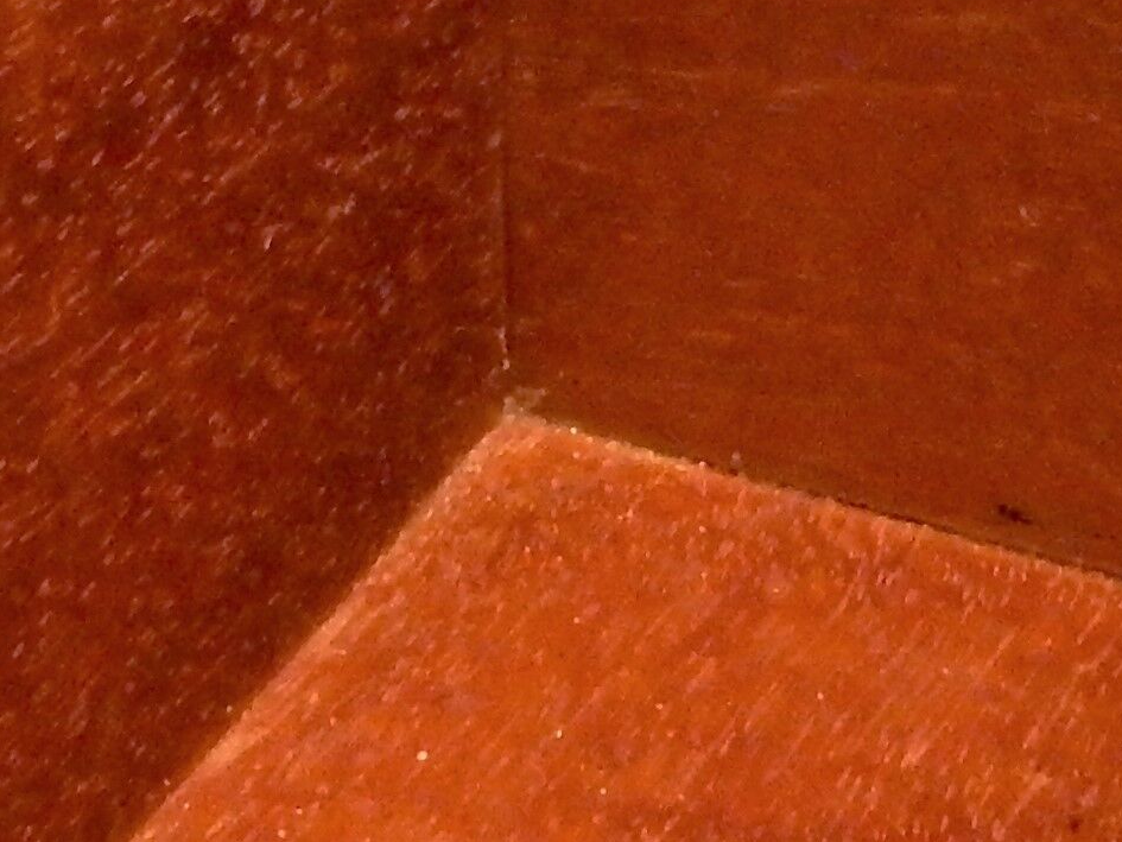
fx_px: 2529
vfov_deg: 17.6
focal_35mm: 78
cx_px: 988
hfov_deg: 24.4
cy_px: -275
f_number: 3.7
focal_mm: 4.5
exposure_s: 1/8
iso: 800
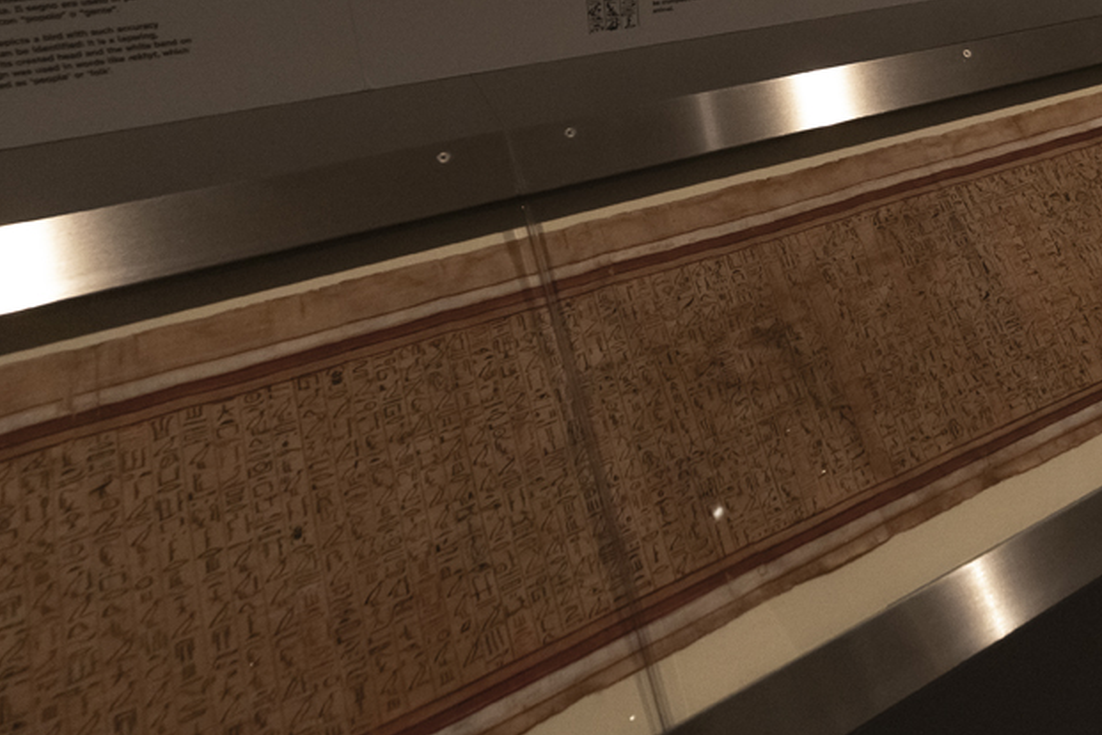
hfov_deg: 59.5
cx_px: 855
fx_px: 888
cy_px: 78
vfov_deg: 41.5
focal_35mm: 29
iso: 5000
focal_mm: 10
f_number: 4
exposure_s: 1/160
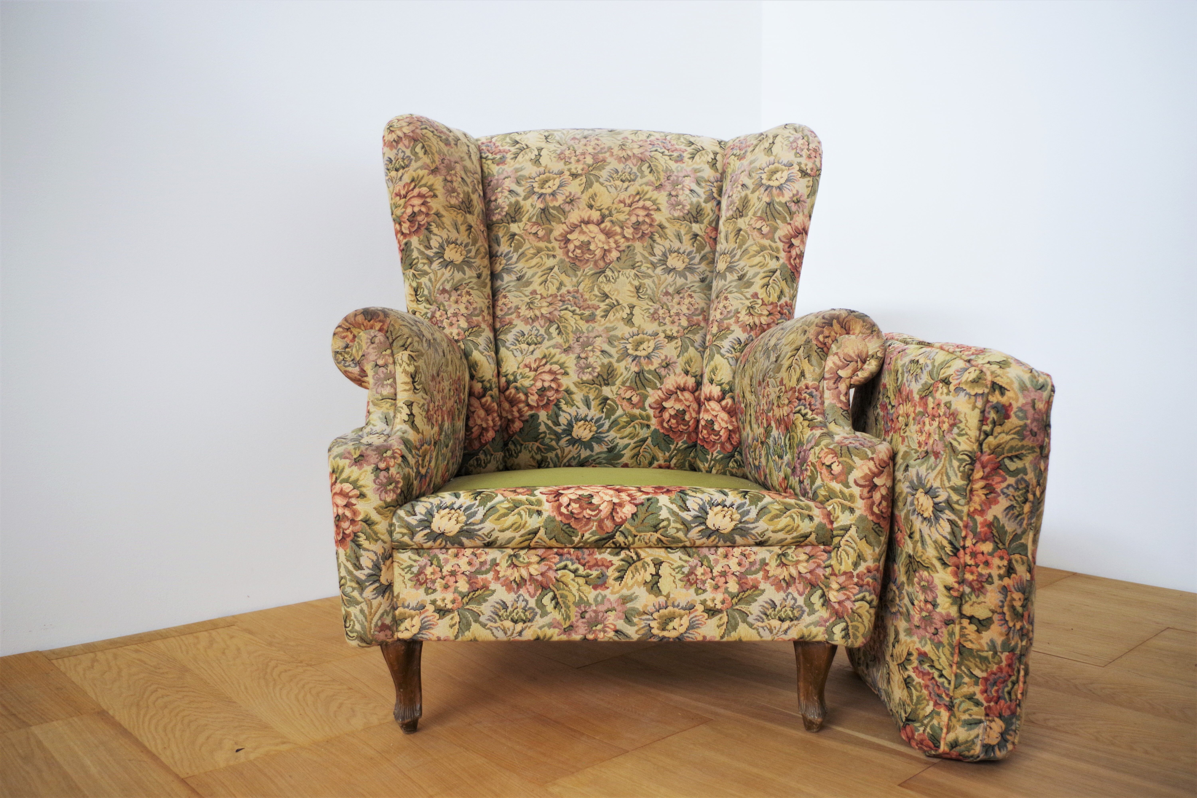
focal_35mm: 31
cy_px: 399
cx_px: 598
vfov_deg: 42.3
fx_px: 1031
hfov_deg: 60.3
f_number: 4
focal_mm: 21.25
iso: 400
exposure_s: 1/60
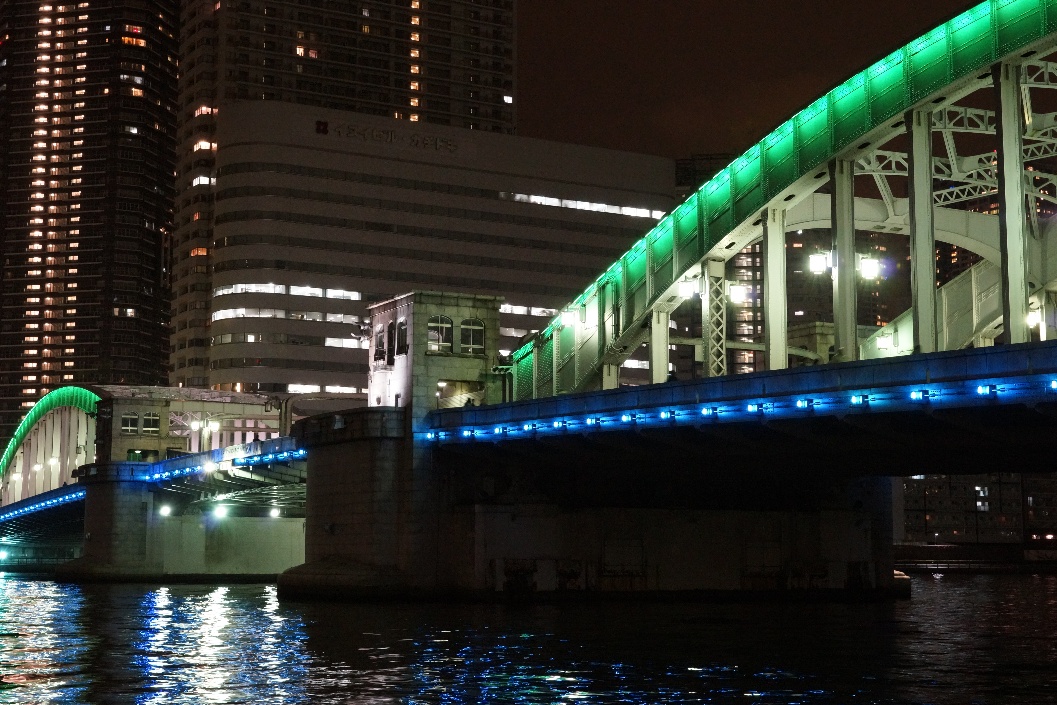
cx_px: 485
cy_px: 324
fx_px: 1674
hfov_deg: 35.0
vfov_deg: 23.8
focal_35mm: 57
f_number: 8
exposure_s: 1/5
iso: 3200
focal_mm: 50
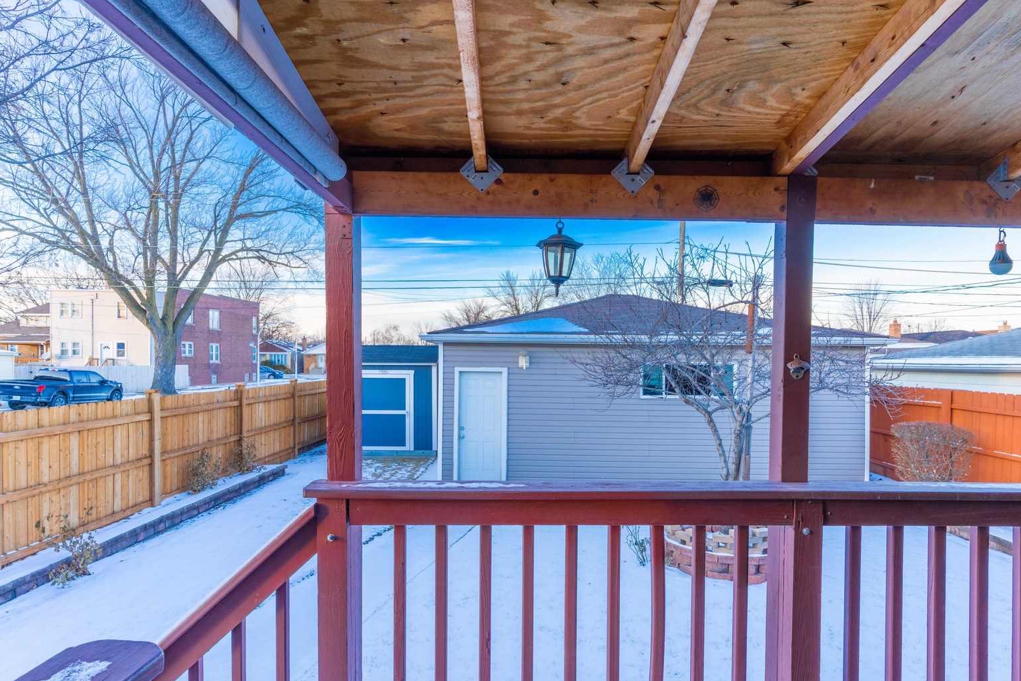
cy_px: 360
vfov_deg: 67.3
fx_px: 510
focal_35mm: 18
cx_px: 539
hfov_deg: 89.9
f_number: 8
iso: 160
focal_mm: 17
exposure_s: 1/320
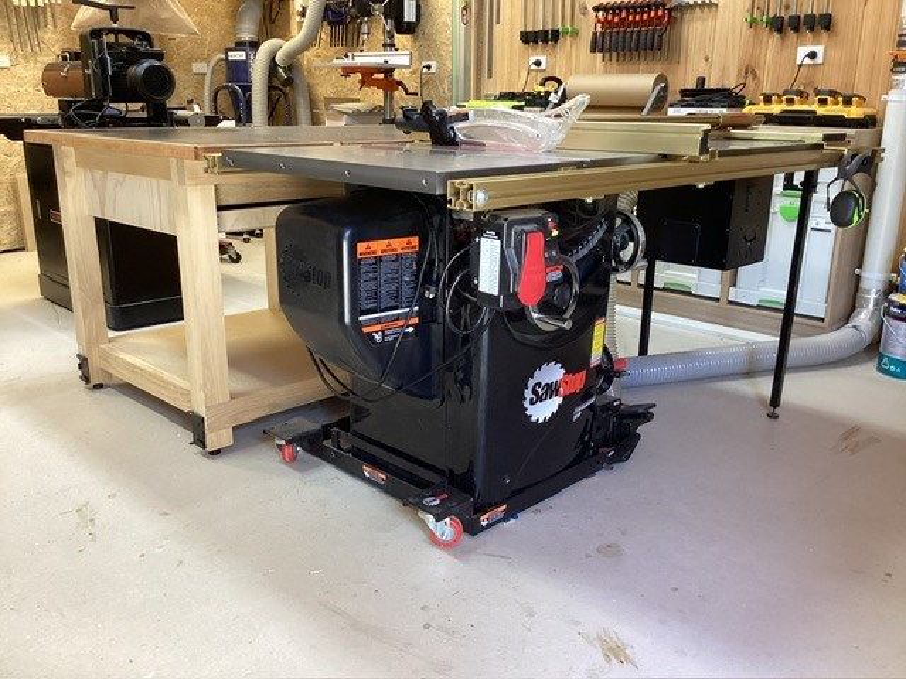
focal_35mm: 31
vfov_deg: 45.4
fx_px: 811
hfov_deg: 58.4
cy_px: 340
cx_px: 453
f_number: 2.4
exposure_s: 1/50
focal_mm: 3.3
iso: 200
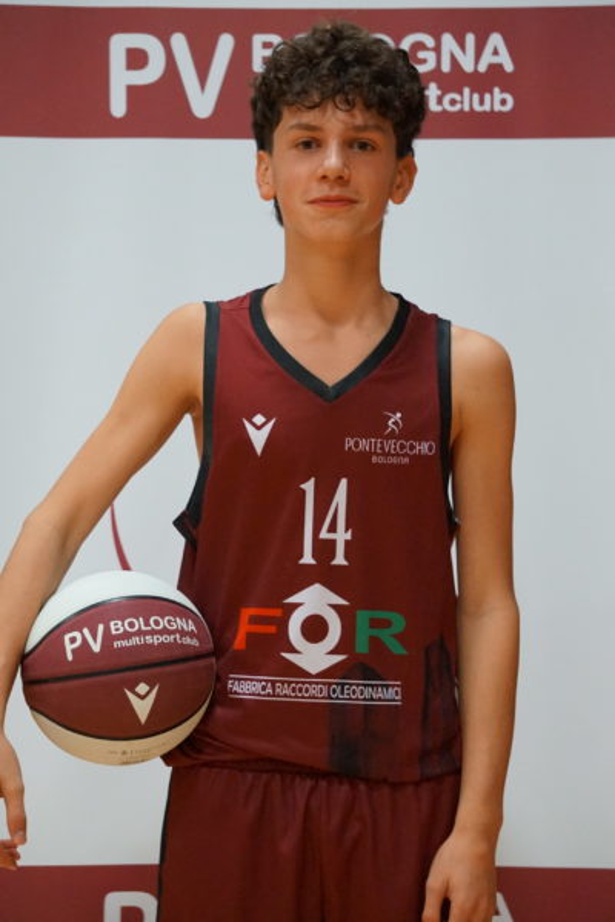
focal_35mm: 112
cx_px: 308
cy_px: 461
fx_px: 2883
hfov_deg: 12.2
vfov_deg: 18.2
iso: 3200
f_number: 5
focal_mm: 75
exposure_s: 1/100
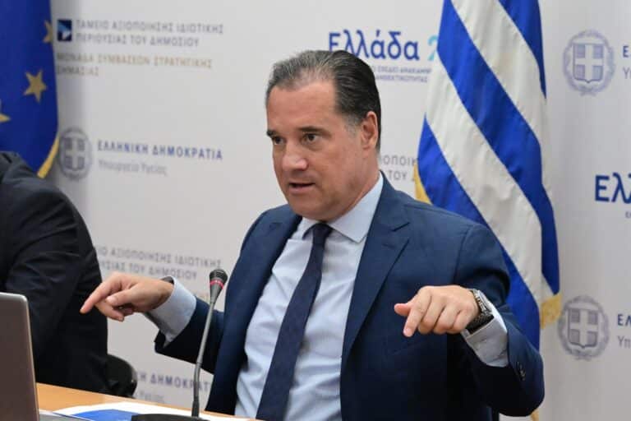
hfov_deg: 13.1
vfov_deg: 8.7
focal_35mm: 157
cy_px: 210
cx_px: 316
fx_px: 2752
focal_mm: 105
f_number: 7.1
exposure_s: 1/320
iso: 8000
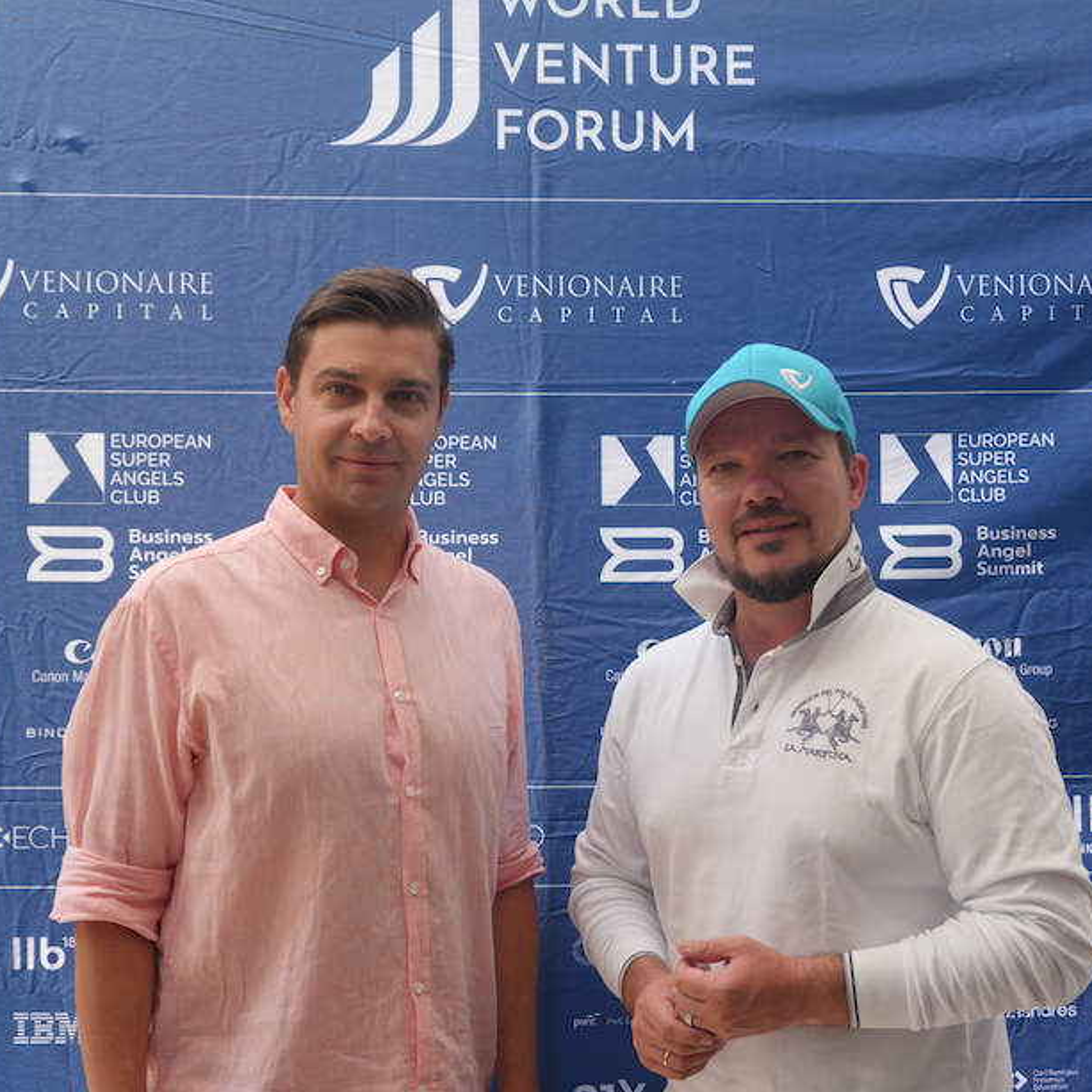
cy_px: 550
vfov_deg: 38.6
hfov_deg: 38.6
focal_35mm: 44
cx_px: 554
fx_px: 1559
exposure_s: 1/200
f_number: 4
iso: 100
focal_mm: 21
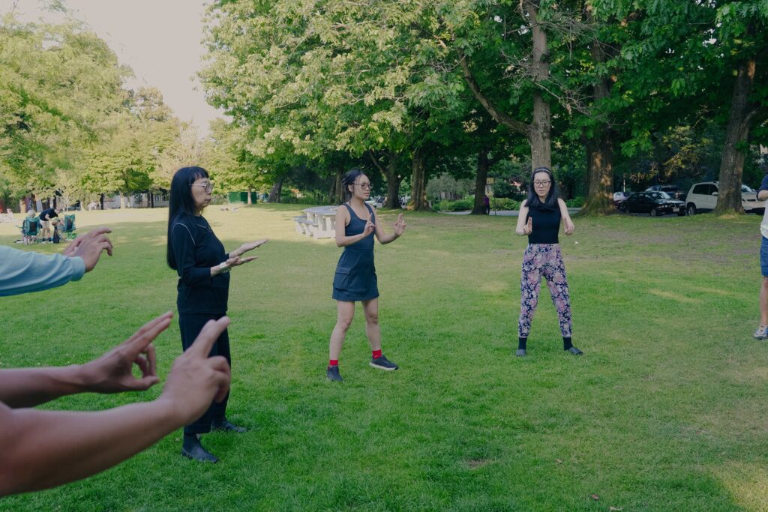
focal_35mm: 36
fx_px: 768
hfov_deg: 53.1
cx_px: 384
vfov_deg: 36.9
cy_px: 256
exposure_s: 1/160
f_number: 4.5
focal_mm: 24
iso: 400
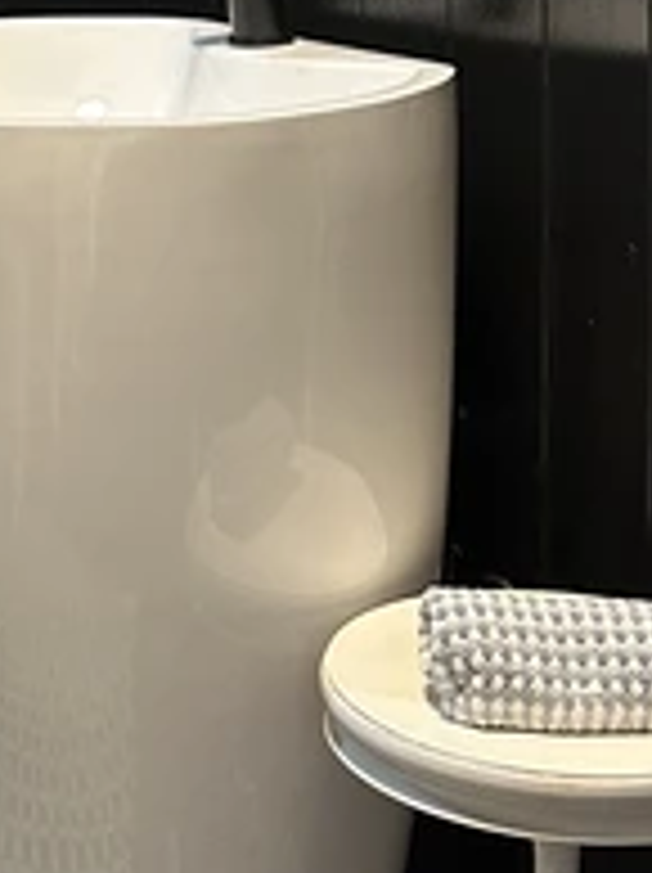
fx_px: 2492
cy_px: -68
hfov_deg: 14.1
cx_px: -297
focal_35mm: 99
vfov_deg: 19.1
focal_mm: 6.86
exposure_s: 1/50
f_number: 1.78
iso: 320
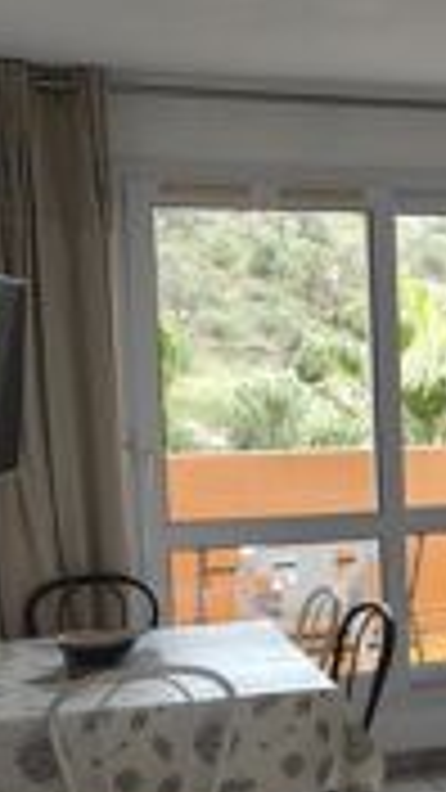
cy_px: 518
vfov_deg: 31.7
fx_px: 1388
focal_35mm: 66
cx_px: 554
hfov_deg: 17.3
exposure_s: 1/100
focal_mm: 5.43
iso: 171
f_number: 1.89
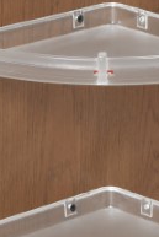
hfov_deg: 4.8
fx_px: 1911
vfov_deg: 7.1
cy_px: 58
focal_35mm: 289
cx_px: 104
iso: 250
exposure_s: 1/50
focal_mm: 62
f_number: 16
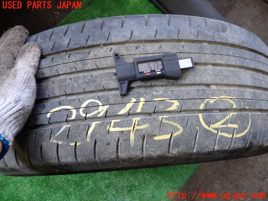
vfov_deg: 46.8
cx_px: 134
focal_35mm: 30
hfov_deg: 60.0
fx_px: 232
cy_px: 100
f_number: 2.3
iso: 200
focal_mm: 5.4
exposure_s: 1/100
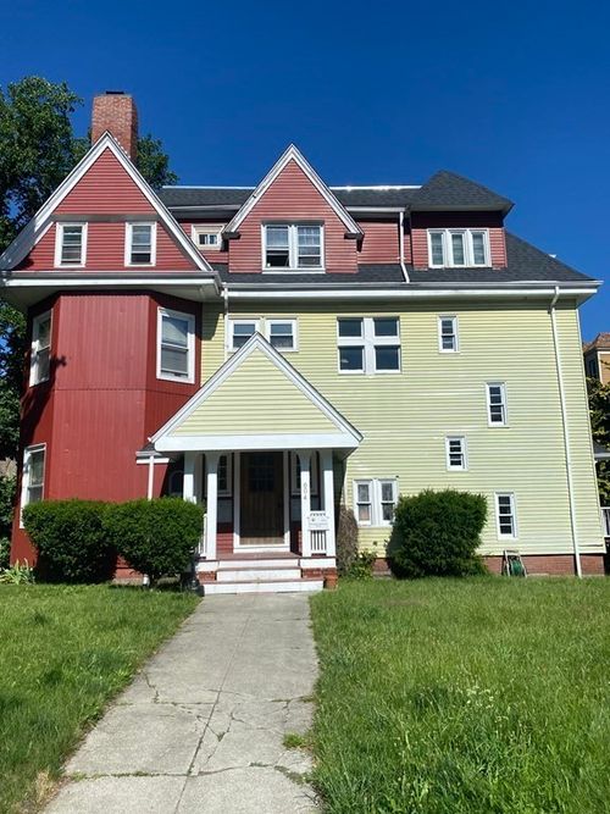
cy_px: 407
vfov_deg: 67.3
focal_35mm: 26
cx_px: 305
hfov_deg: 53.0
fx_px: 611
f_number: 1.8
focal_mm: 4.25
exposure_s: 1/5495
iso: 32
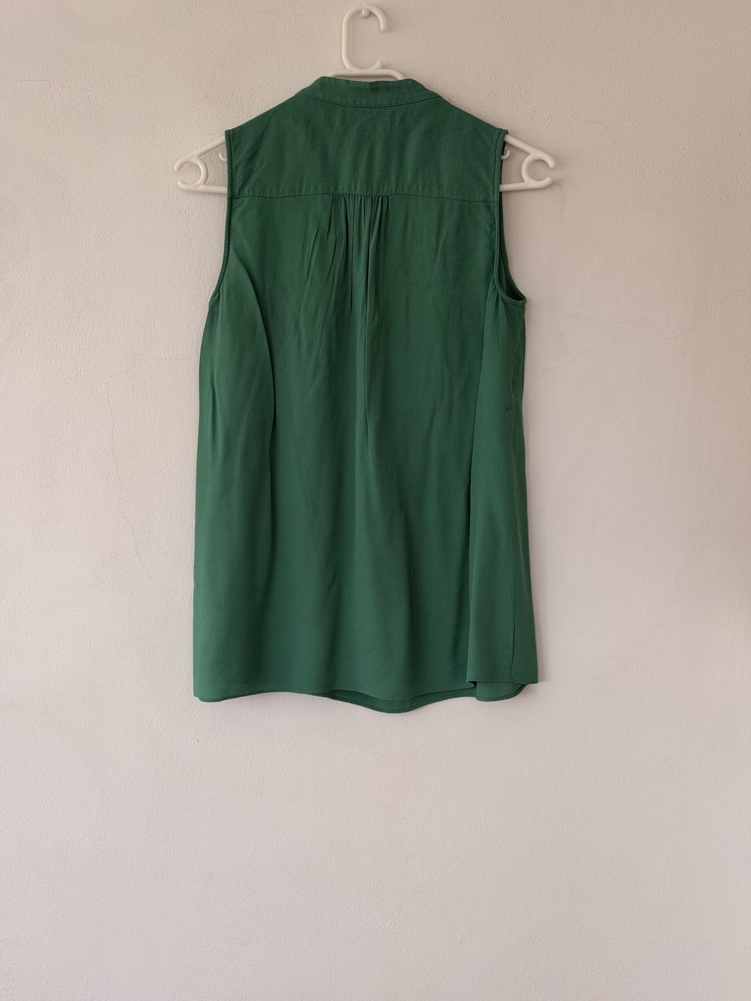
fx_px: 1388
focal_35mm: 48
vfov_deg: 39.7
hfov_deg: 30.3
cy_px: 500
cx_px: 376
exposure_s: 1/121
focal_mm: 6.76
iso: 64
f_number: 1.78
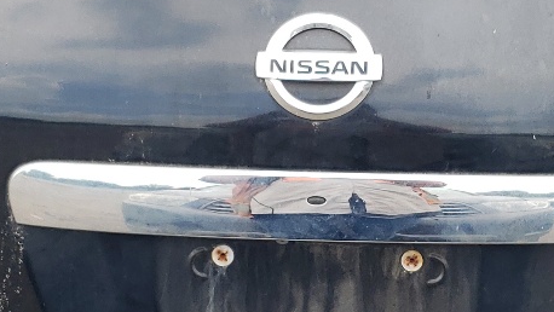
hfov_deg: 21.5
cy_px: 146
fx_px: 1455
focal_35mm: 99
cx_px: 317
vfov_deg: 12.2
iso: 50
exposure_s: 1/476
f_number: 1.5
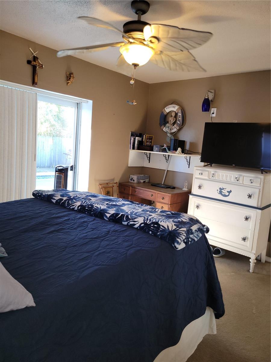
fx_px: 271
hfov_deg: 53.1
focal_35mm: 26
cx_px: 136
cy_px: 181
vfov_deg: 67.3
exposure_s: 1/30
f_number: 1.8
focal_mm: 5.4
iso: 100
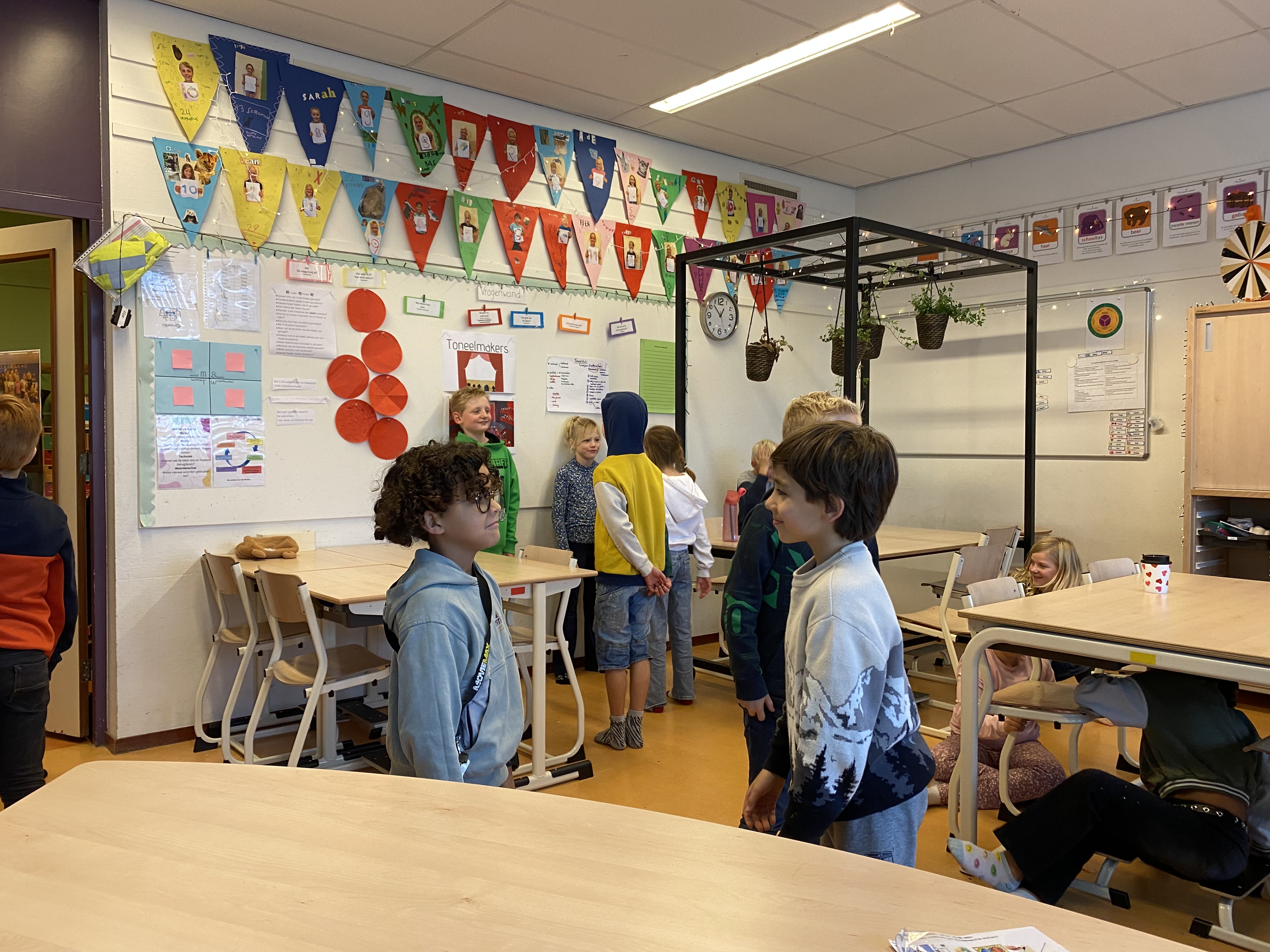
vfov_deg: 53.1
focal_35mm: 26
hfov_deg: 67.3
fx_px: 954
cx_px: 635
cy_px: 476
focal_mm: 4.25
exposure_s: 1/50
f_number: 1.8
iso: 80
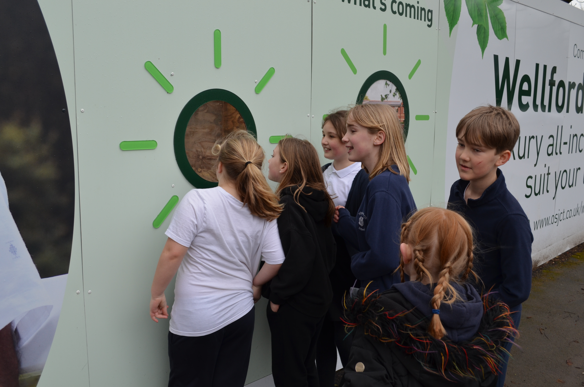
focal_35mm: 36
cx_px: 292
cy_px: 194
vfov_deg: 36.7
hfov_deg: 53.2
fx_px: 583
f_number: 5.6
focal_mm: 24
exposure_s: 1/125
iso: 280
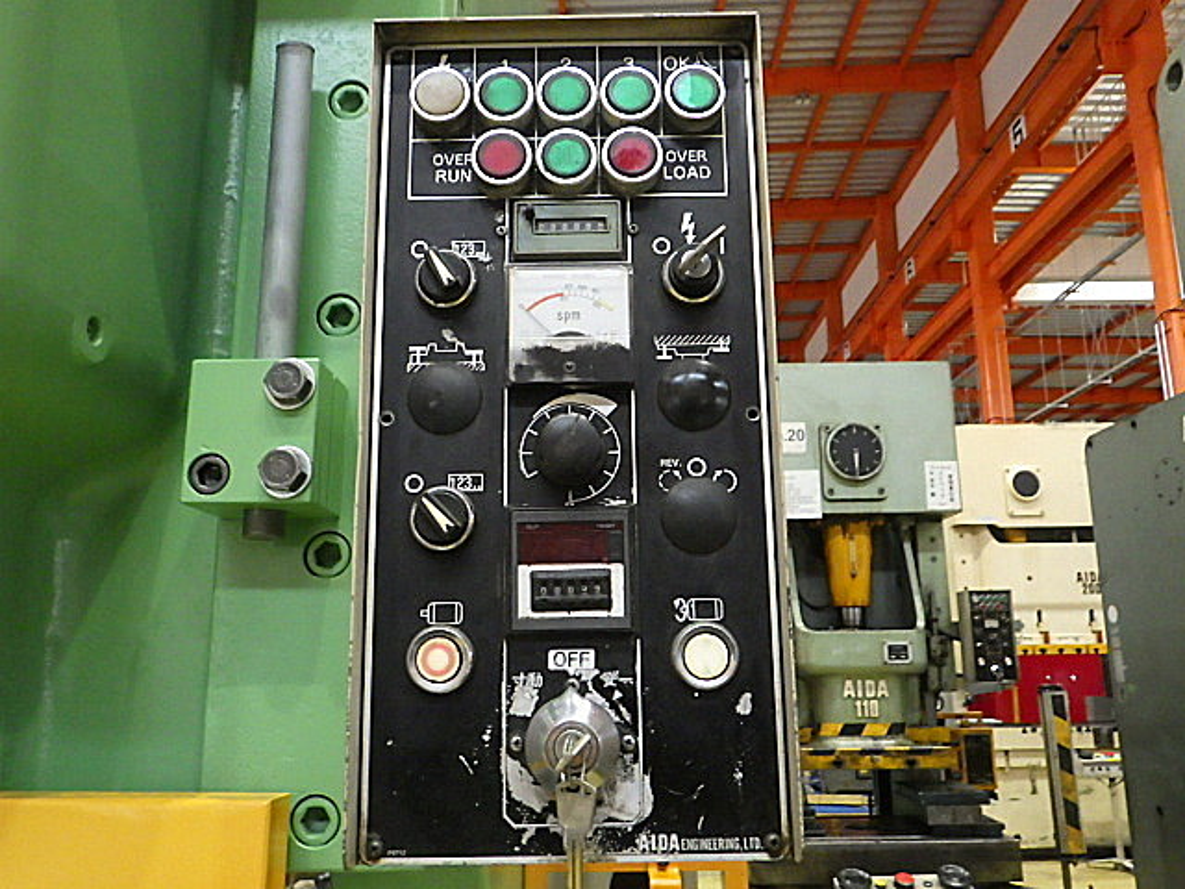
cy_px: 444
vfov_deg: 49.7
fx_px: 959
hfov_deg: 63.4
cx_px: 592
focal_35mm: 28
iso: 1250
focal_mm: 5
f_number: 3.5
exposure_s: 1/45
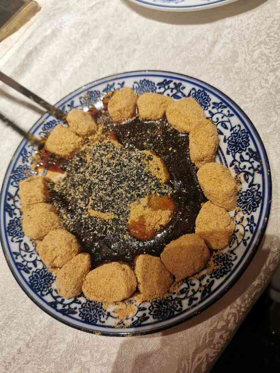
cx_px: 140
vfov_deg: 65.3
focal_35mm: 27
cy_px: 186
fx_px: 291
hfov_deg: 51.4
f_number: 1.8
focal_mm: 5.58
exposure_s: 1/100
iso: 100
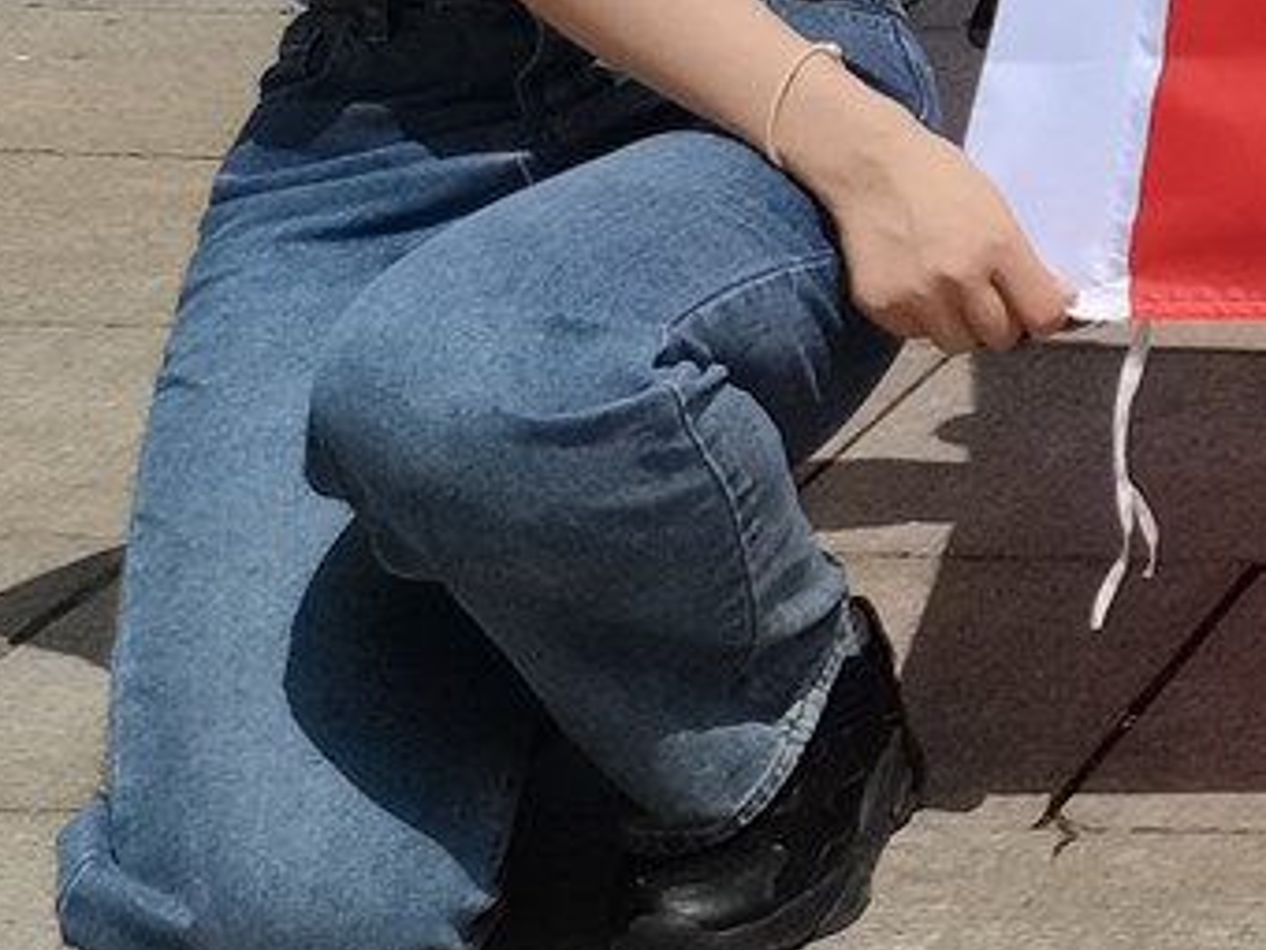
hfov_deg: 10.8
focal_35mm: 153
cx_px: 3161
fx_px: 5596
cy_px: -1207
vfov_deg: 8.9
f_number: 1.8
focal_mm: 5.58
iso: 50
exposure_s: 1/4202
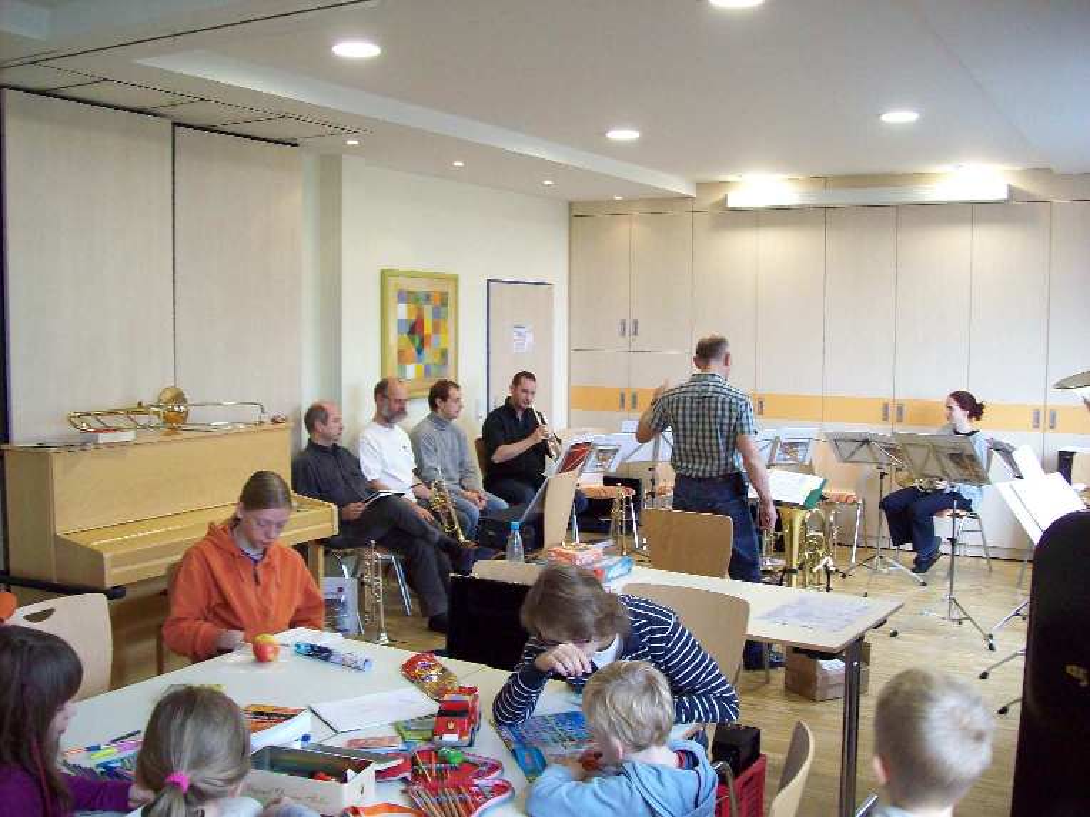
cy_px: 408
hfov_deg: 51.4
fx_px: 1134
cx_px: 545
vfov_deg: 39.7
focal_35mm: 36
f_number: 2.7
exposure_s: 1/42.4
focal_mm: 6
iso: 160
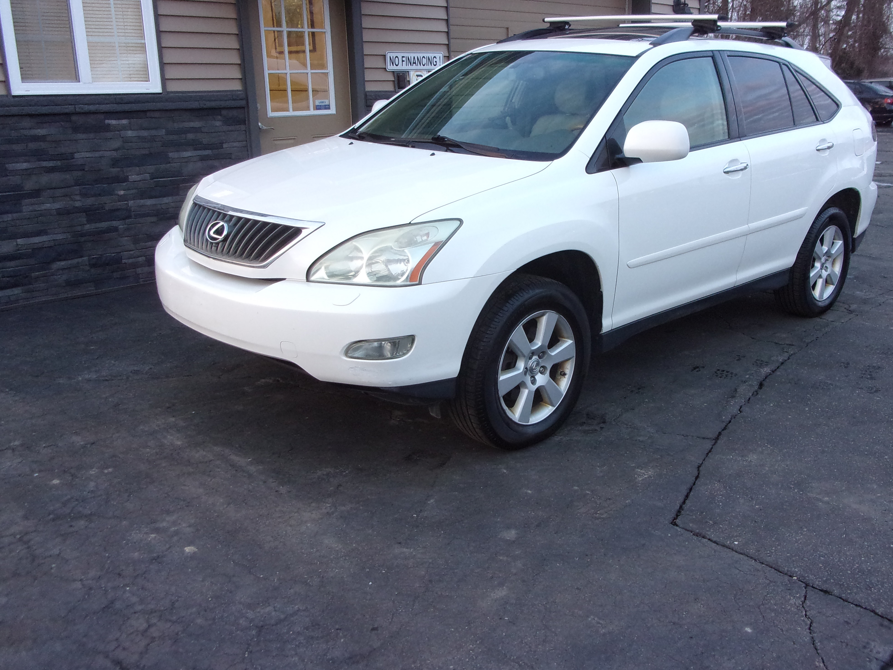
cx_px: 524
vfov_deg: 42.9
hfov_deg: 55.0
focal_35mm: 33
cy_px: 306
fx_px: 851
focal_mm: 5.1
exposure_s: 1/34
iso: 191
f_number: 3.9
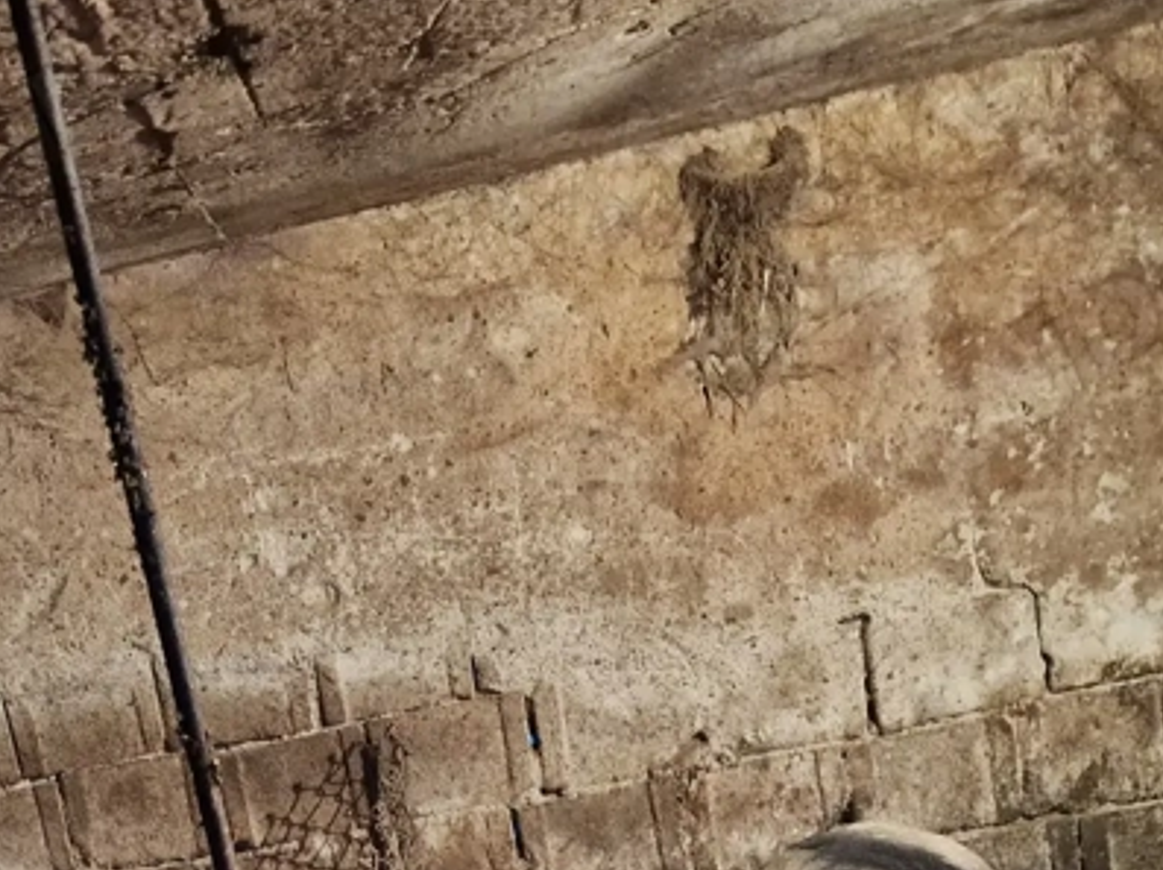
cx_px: 193
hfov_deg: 32.1
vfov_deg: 23.1
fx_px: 1947
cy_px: 1043
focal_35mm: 58
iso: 800
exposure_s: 1/25
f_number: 1.8
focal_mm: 6.4
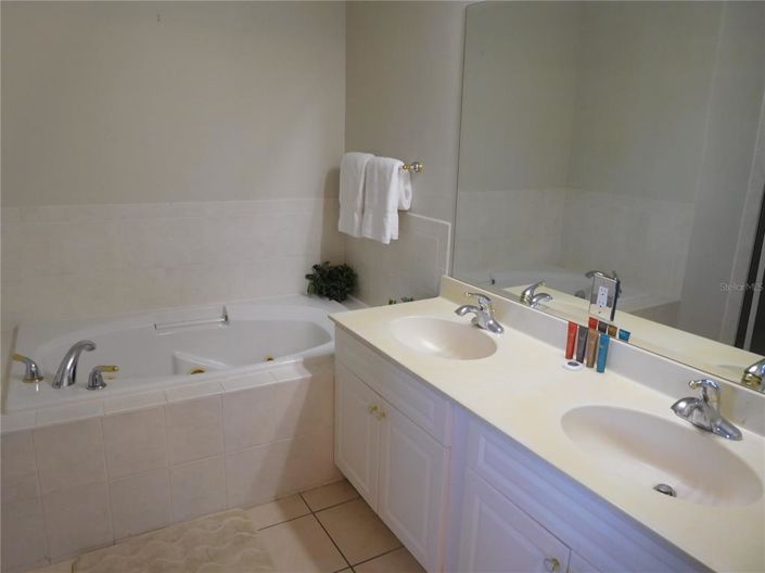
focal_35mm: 25
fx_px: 552
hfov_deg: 69.4
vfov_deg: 54.8
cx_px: 382
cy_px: 286
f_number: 3.4
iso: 125
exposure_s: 1/30
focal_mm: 4.5
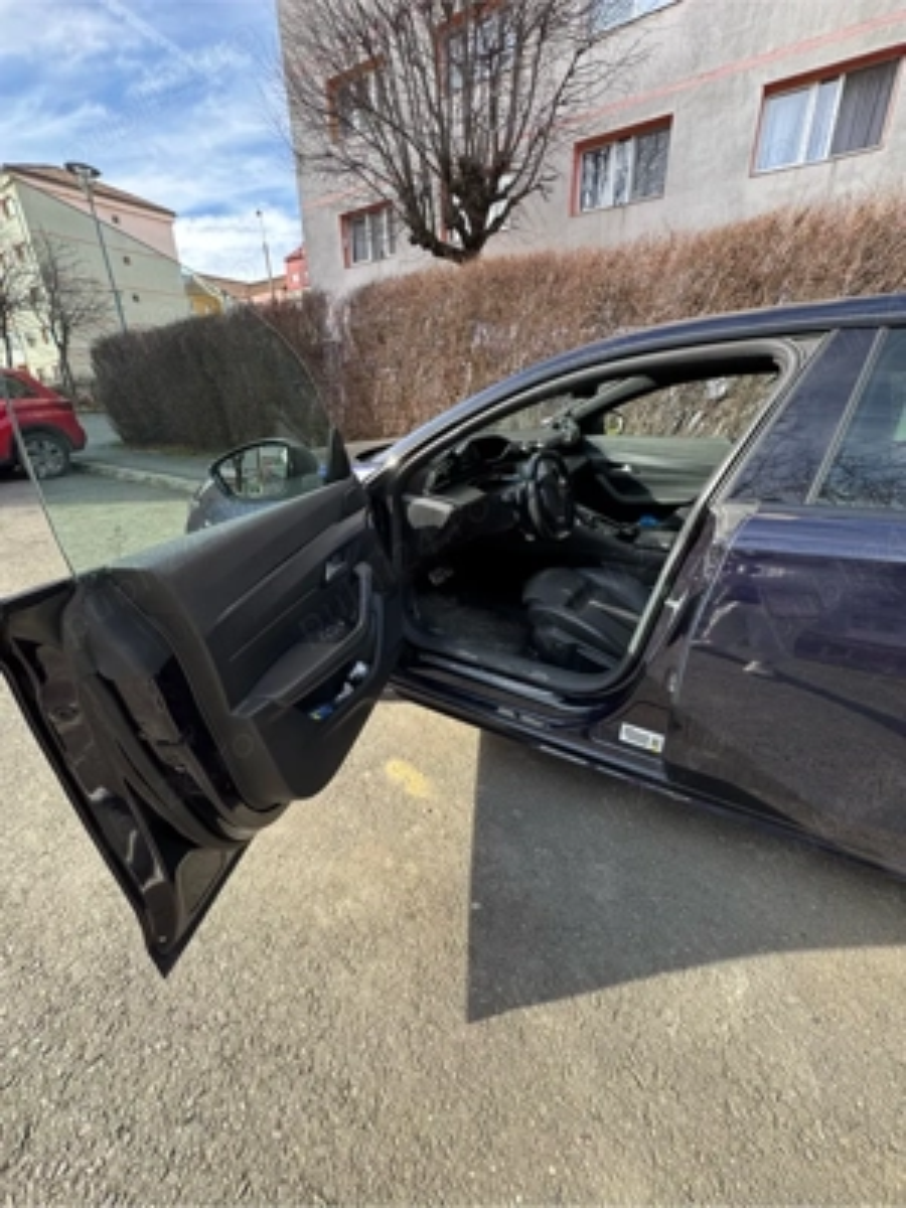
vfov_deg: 102.1
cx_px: 453
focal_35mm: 14
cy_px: 604
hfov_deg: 85.7
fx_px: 489
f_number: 2.2
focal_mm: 2.22
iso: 40
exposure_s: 1/153
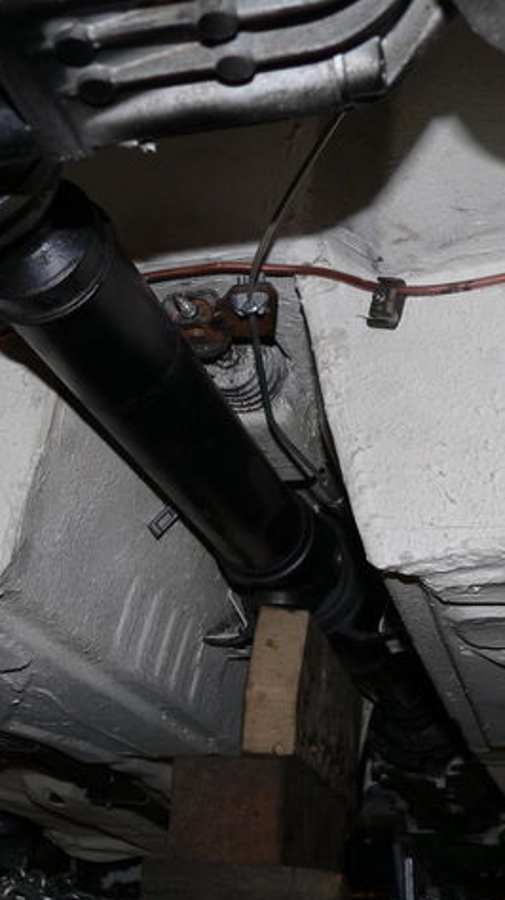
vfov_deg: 39.2
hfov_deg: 22.6
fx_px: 1264
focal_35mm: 53
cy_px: 454
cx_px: 283
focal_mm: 6
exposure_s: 1/60
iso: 100
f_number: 2.8
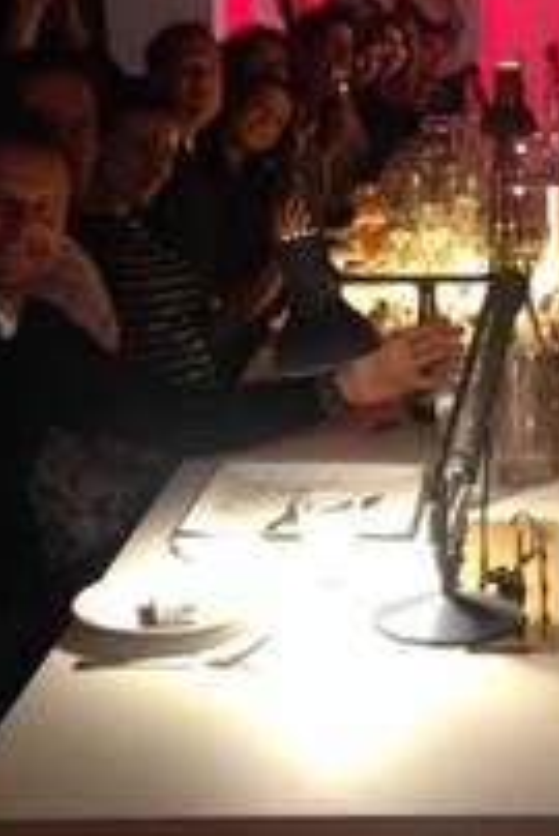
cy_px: 176
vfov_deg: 23.6
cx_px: 522
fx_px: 1976
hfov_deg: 15.9
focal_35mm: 85
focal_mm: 4.12
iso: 320
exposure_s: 1/20
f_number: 2.4
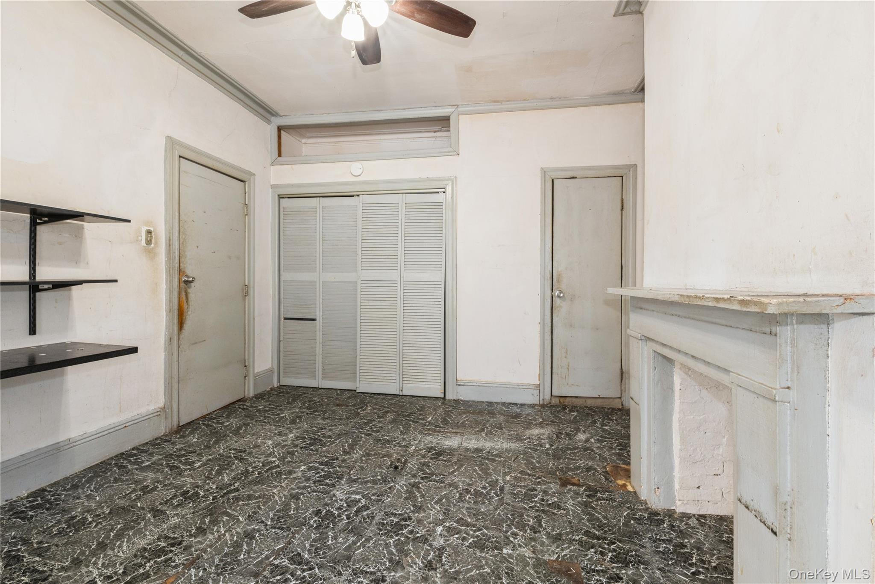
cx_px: 438
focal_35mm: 15
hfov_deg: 100.4
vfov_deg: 77.3
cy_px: 292
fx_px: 365
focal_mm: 15
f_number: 14
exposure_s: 1/2.5
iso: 640
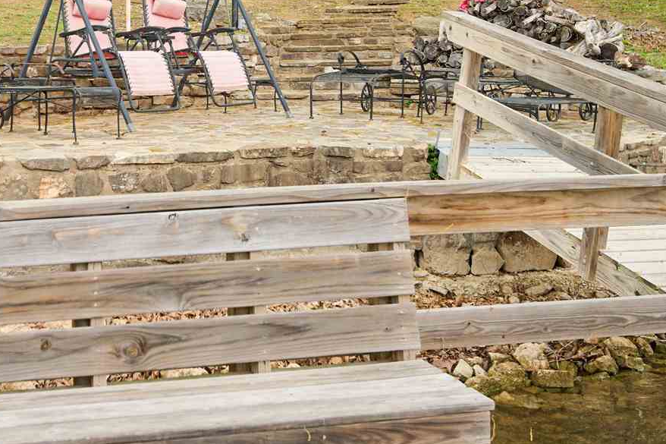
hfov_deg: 34.6
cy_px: 89
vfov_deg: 23.8
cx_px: 137
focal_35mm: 56
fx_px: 1036
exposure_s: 1/10000
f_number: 3.5
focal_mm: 16
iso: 500
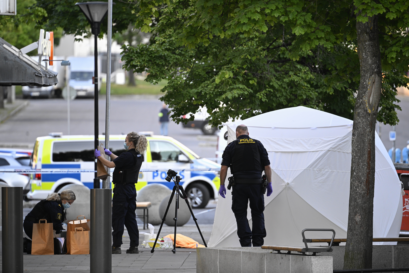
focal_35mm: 400
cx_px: 204
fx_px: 4544
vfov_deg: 3.4
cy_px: 136
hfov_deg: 5.2
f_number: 5.6
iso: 1400
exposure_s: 1/250
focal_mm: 400
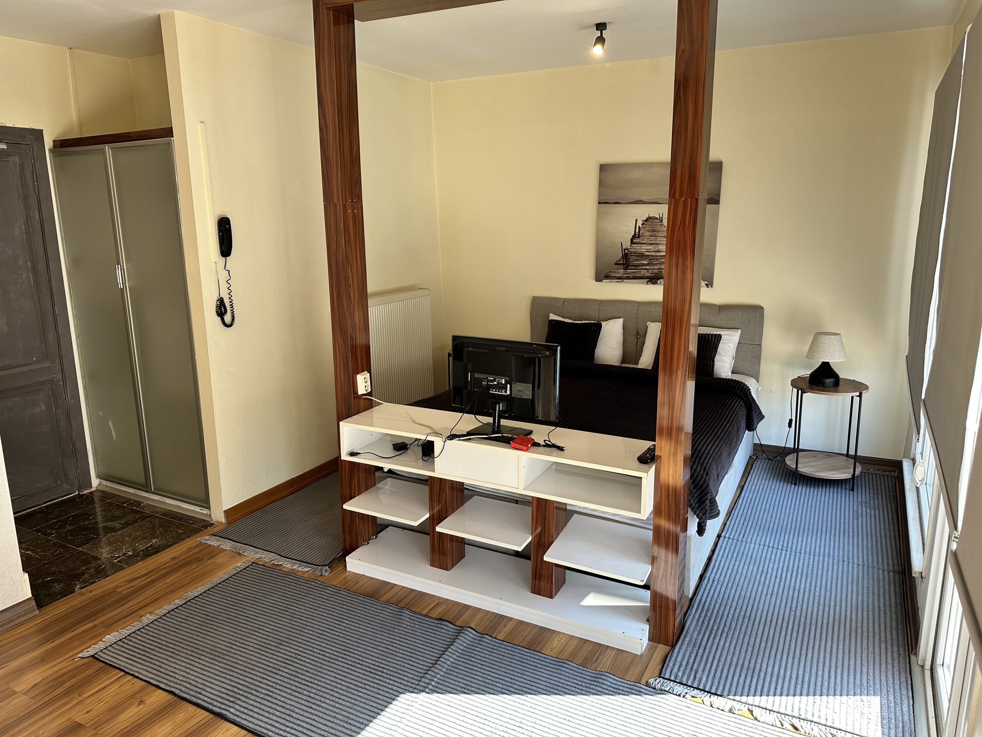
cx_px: 491
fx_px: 681
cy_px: 368
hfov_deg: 71.6
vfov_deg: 56.8
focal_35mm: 24
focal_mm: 6.86
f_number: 1.78
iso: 64
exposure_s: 1/121
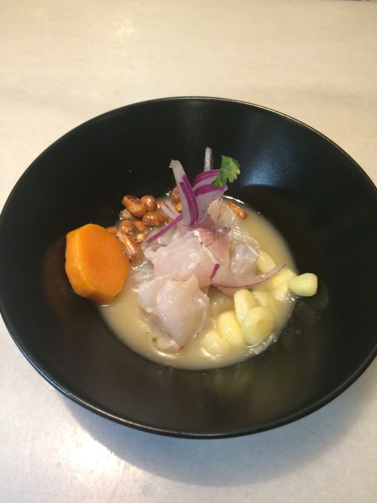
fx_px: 421
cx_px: 188
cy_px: 252
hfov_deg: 48.2
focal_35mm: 29
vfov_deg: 61.7
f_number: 2.2
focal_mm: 4.15
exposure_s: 1/33
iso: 200
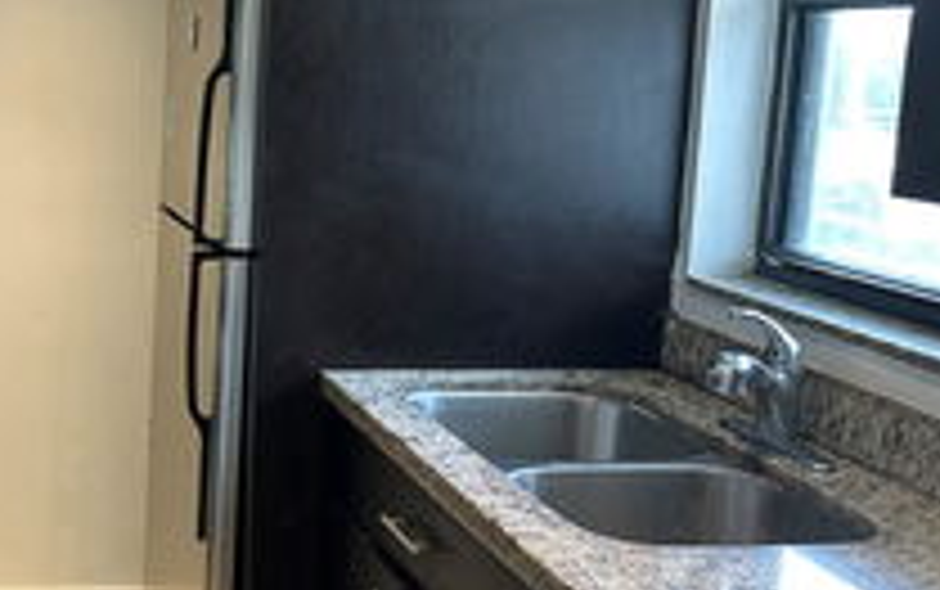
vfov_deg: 24.9
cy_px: 239
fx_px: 1333
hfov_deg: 35.8
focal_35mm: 52
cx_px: 47
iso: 200
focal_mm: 6.86
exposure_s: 1/120
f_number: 1.78
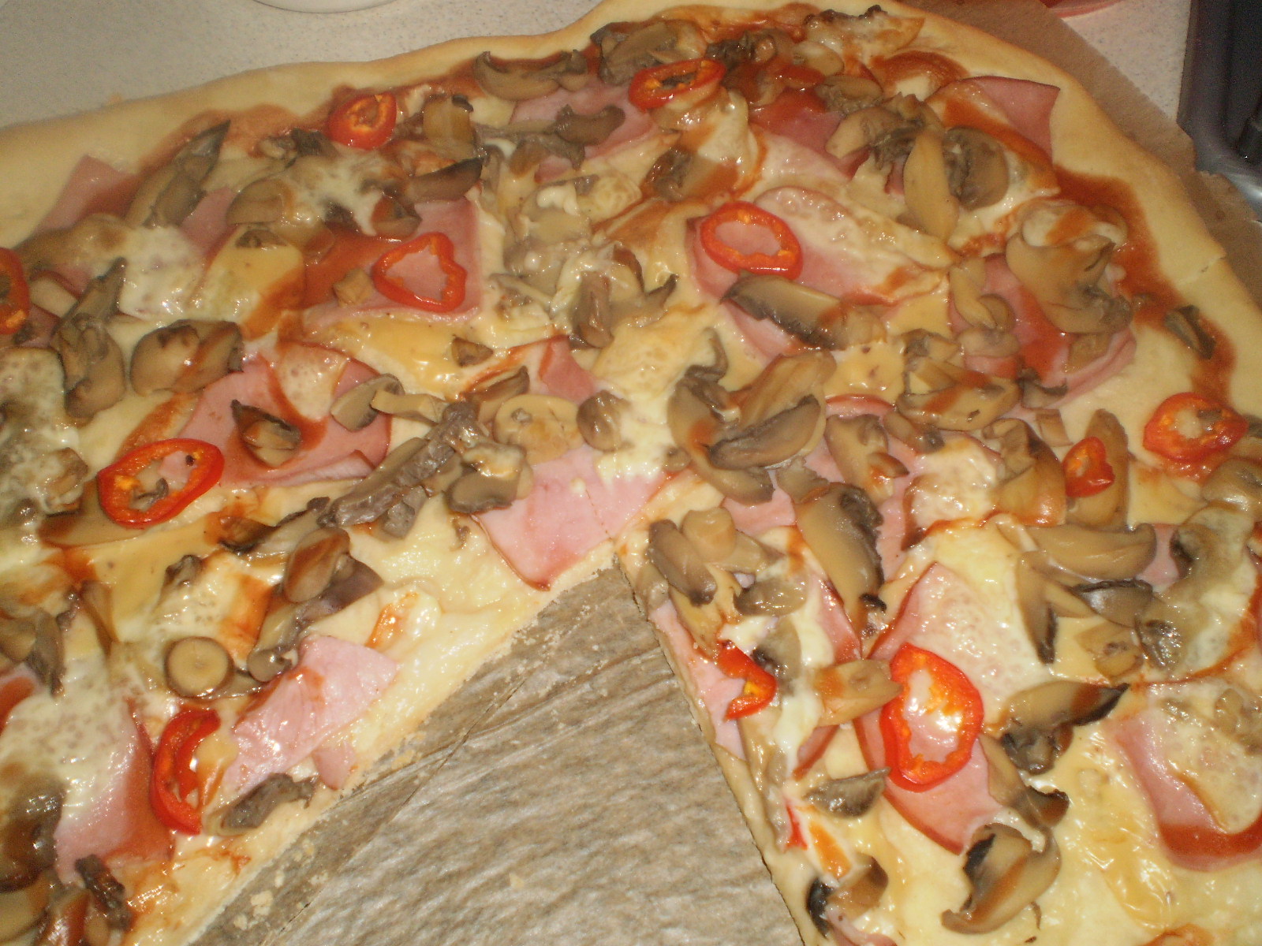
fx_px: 1312
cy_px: 473
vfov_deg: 39.7
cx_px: 631
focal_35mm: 36
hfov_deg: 51.4
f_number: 3.1
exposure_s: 1/30
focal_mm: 6.3
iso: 125
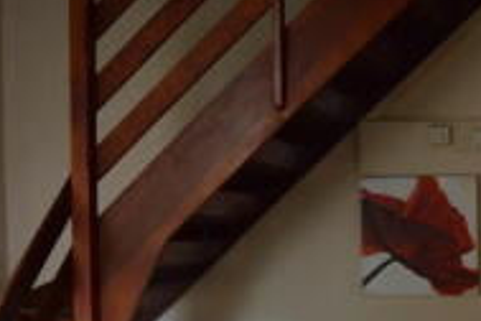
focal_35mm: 68
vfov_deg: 19.3
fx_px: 908
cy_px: 343
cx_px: 422
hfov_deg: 28.6
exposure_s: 1/60
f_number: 3.5
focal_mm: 18
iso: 1250
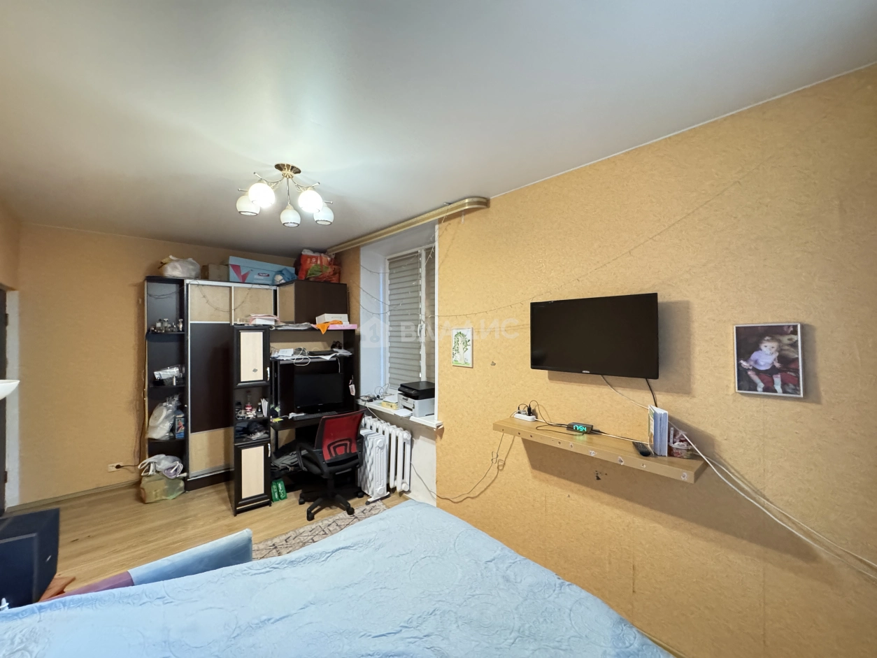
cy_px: 329
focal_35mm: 14
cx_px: 438
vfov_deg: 85.7
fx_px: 355
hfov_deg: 102.1
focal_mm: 2.22
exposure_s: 1/50
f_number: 2.2
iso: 1250
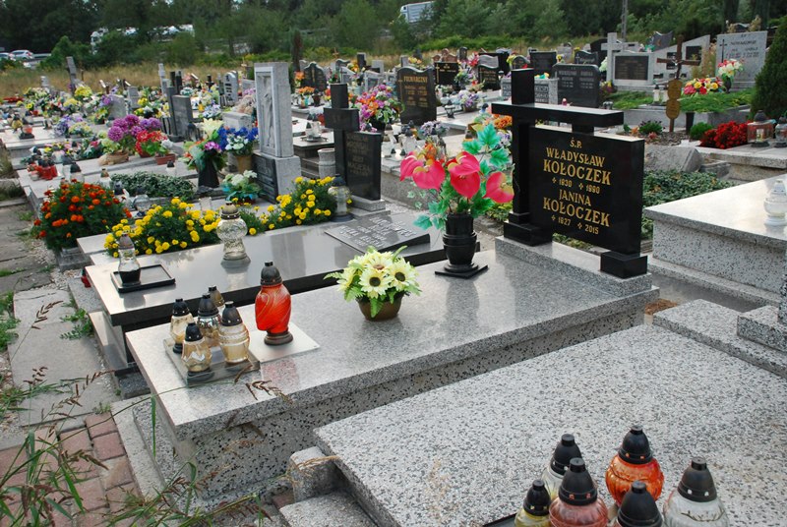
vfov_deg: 37.0
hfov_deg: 53.1
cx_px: 394
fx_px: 788
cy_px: 264
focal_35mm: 36
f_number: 8
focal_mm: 24
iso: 800
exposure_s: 1/125
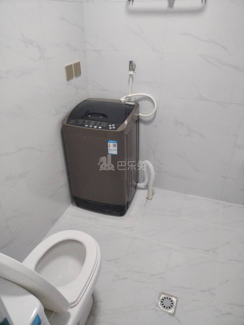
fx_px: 244
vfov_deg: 67.3
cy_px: 162
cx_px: 122
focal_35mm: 26
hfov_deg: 53.1
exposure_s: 1/30
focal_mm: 4.75
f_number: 1.8
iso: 803
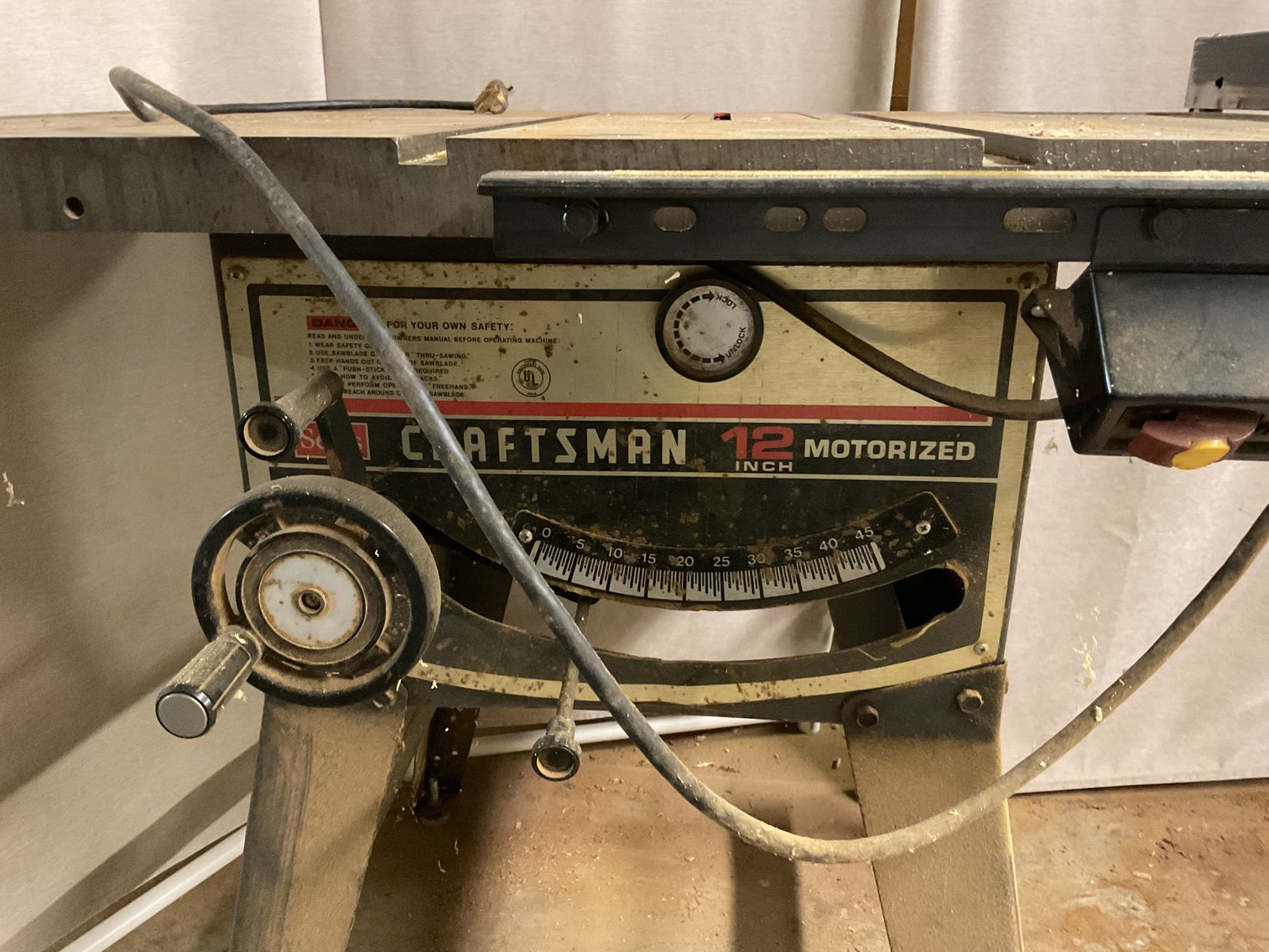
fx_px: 1063
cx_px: 634
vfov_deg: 48.2
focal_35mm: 29
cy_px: 476
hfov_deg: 61.7
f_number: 1.8
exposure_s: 1/30
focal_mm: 3
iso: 500
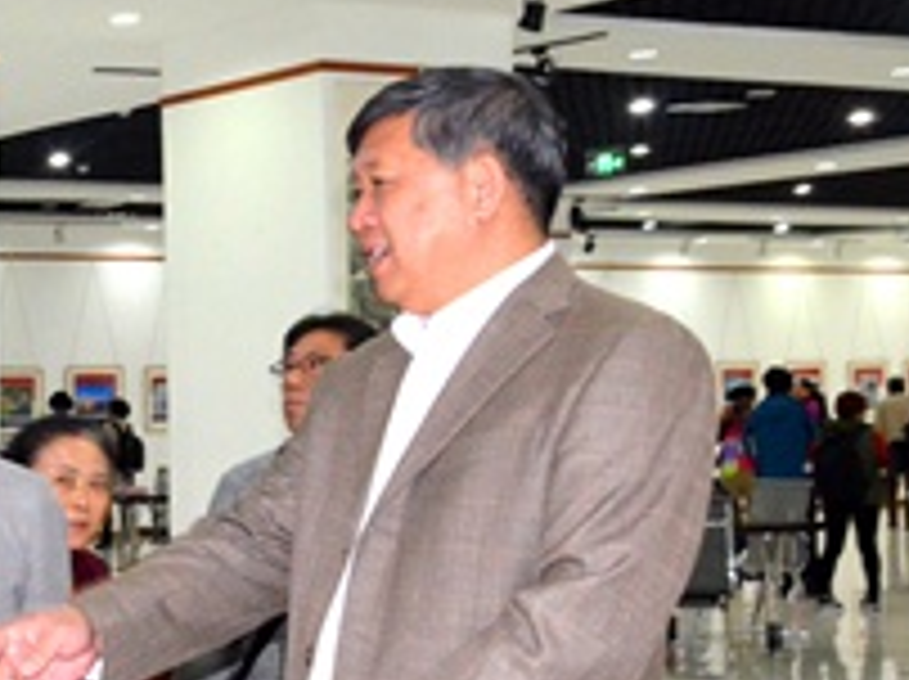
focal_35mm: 82
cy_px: 297
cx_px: -288
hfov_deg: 21.4
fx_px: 2159
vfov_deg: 17.9
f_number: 7.1
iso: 3200
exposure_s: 1/60
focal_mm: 21
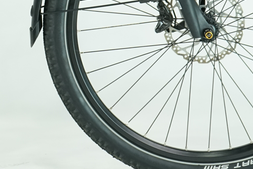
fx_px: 1434
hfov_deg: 9.9
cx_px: -56
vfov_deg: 6.6
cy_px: -78
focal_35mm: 204
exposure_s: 1/200
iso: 1600
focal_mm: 59
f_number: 6.3
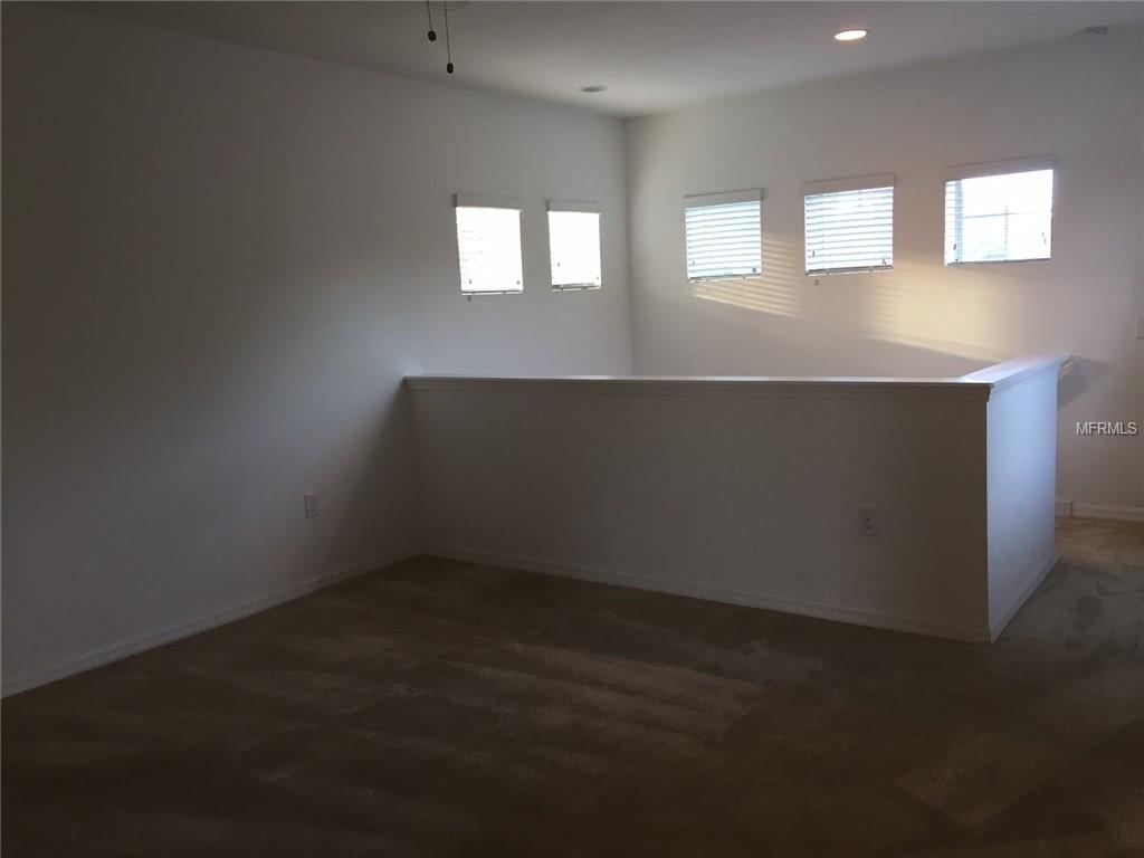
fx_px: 958
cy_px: 429
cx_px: 572
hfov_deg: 61.7
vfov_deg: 48.2
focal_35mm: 29
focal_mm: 4.15
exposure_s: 1/30
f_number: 2.2
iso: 64
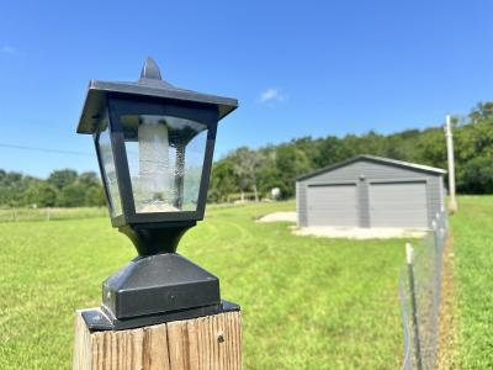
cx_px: 246
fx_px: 342
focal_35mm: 24
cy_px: 185
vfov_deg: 56.8
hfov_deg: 71.6
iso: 80
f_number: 1.78
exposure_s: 1/1517
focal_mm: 6.86
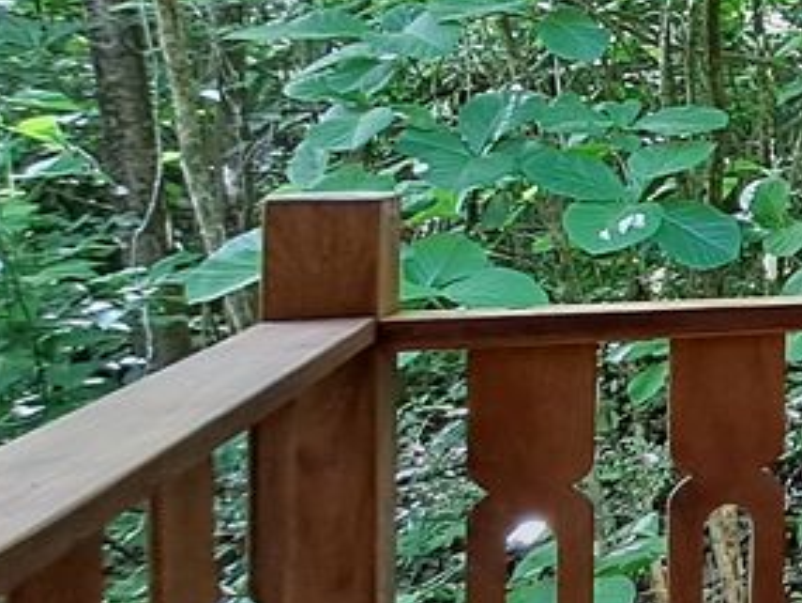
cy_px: 125
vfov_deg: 27.5
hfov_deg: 23.9
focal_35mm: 52
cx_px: 1342
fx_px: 1205
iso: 50
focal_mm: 1.42
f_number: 2.2
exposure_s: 1/40
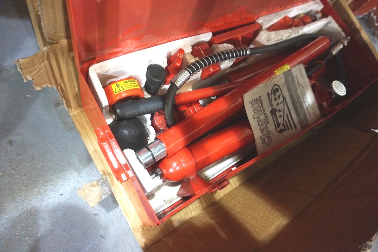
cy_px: 126
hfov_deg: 73.7
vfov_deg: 53.1
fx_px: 252
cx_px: 189
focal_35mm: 24
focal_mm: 16
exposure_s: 1/20
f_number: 3.5
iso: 3200
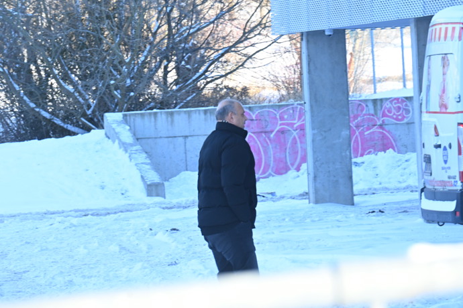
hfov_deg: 8.1
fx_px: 3279
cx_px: 232
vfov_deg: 5.4
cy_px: 154
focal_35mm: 255
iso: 800
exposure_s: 1/160
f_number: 8
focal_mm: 170
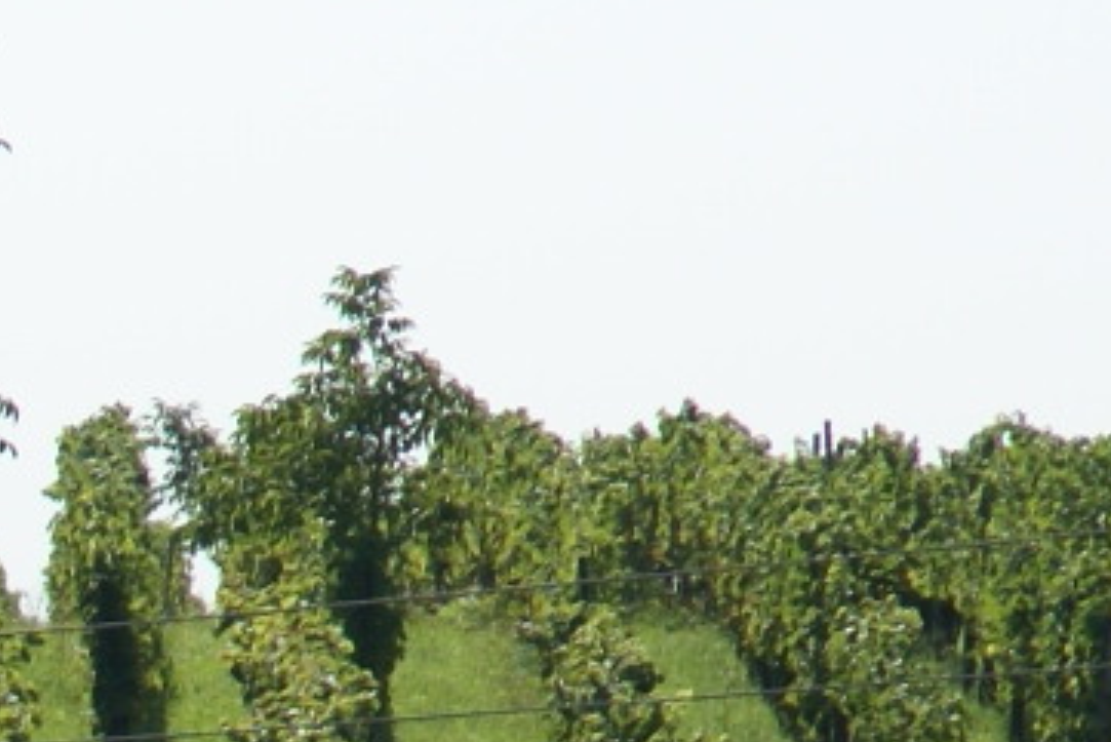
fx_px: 29575
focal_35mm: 958
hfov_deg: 2.1
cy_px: 1462
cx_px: -1690
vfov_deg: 1.4
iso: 100
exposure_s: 1/320
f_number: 9
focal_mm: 120
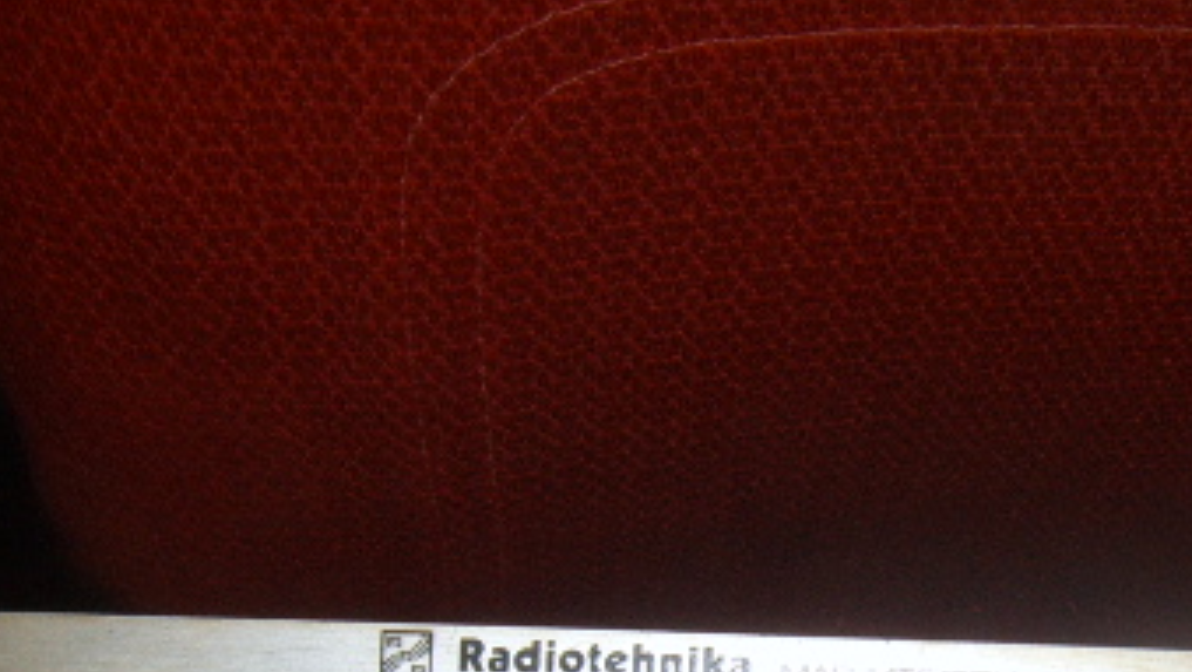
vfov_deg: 16.0
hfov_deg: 28.7
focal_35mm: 72
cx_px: 967
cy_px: 837
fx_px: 2277
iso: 69
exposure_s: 1/30
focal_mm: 5.8
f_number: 5.8
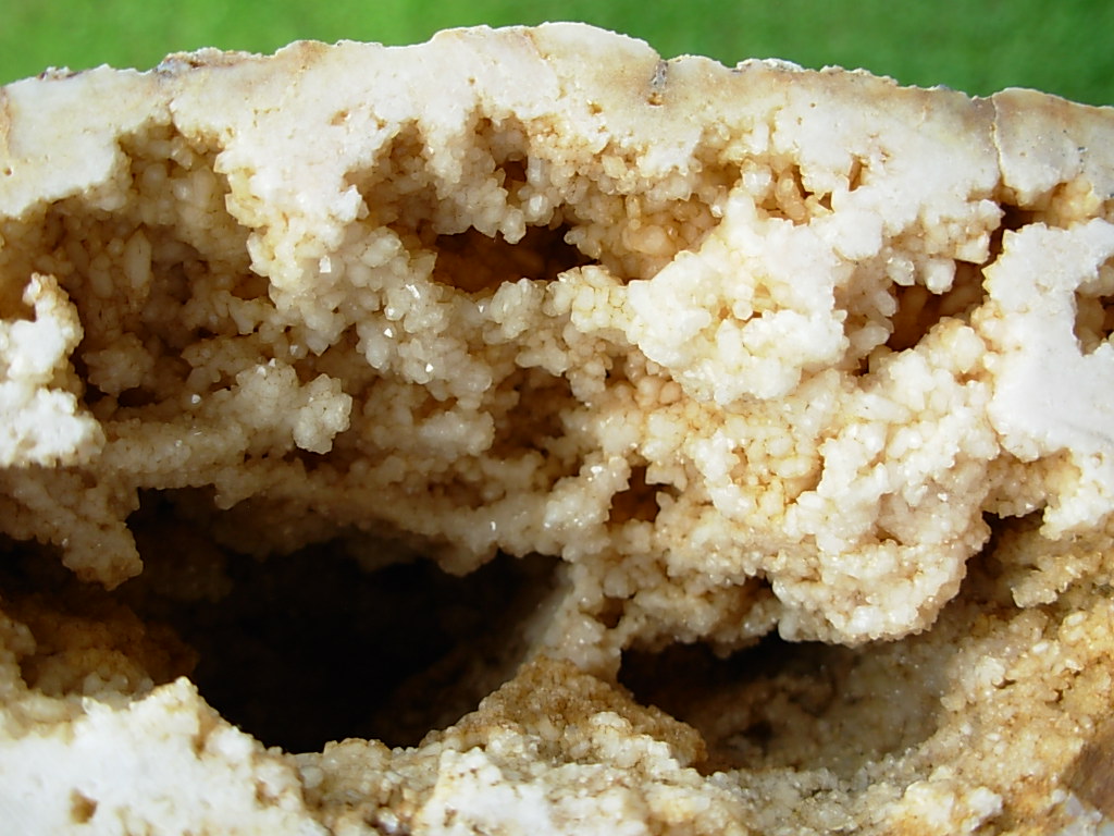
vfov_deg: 37.7
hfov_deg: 49.0
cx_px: 557
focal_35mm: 38
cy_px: 418
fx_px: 1223
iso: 50
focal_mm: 6.3
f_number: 2.9
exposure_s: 1/114
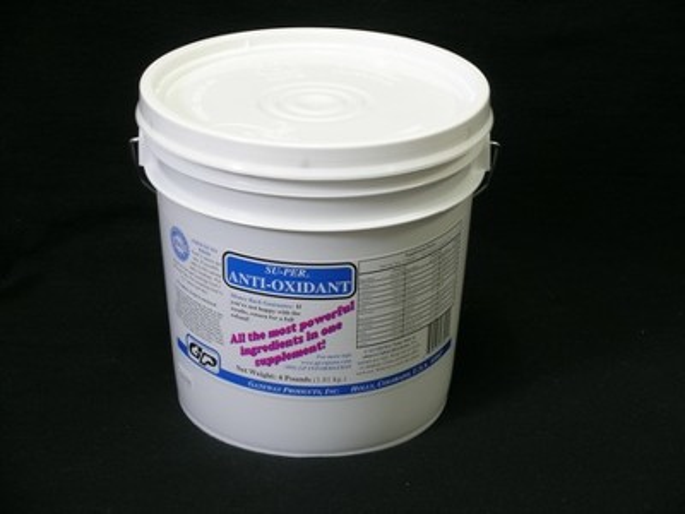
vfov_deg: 18.4
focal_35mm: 80
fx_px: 1583
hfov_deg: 24.4
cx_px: 342
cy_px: 257
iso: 67
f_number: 4.1
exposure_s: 1/3.9
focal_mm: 16.7
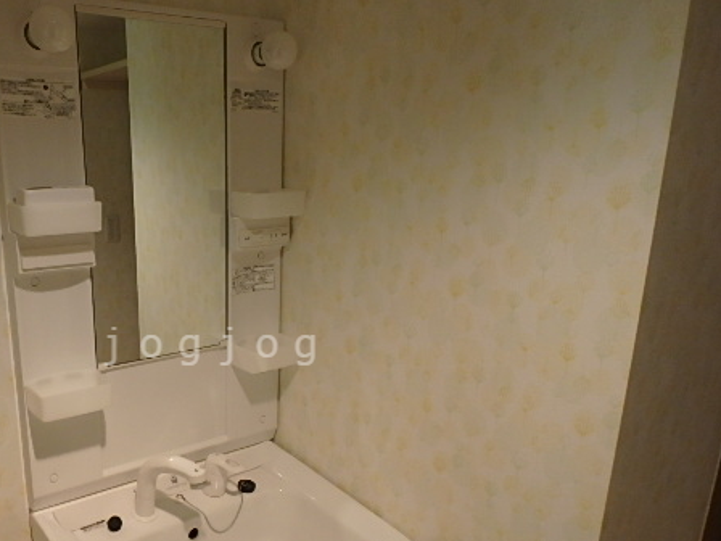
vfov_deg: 46.3
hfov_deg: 58.0
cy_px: 346
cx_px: 214
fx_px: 625
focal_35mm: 30
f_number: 3.5
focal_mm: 3.7
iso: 250
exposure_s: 1/30
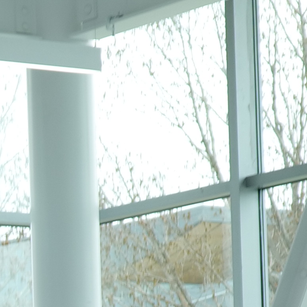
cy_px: 574
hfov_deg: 6.9
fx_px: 2308
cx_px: -572
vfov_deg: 7.4
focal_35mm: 230
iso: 400
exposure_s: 1/80
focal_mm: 35
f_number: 4
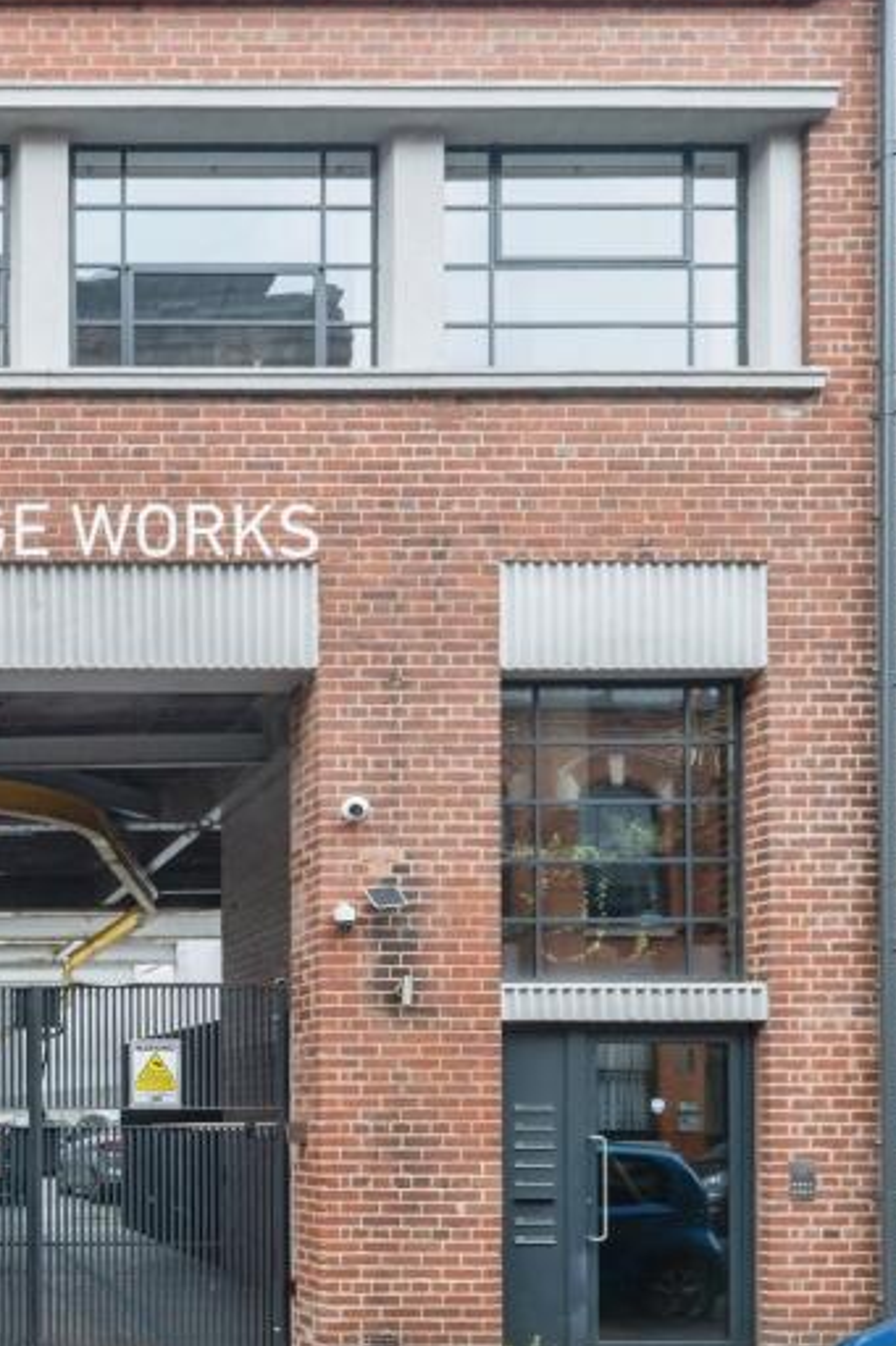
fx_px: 1121
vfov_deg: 61.6
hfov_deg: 31.3
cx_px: -326
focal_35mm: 30
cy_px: 569
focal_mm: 10
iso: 160
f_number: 4
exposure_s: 1/125
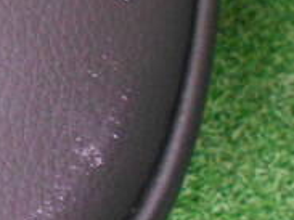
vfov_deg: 15.9
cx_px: -117
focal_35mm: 91
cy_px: -5
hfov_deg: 19.4
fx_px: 772
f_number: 3.2
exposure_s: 1/15
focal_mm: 4.6
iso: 800
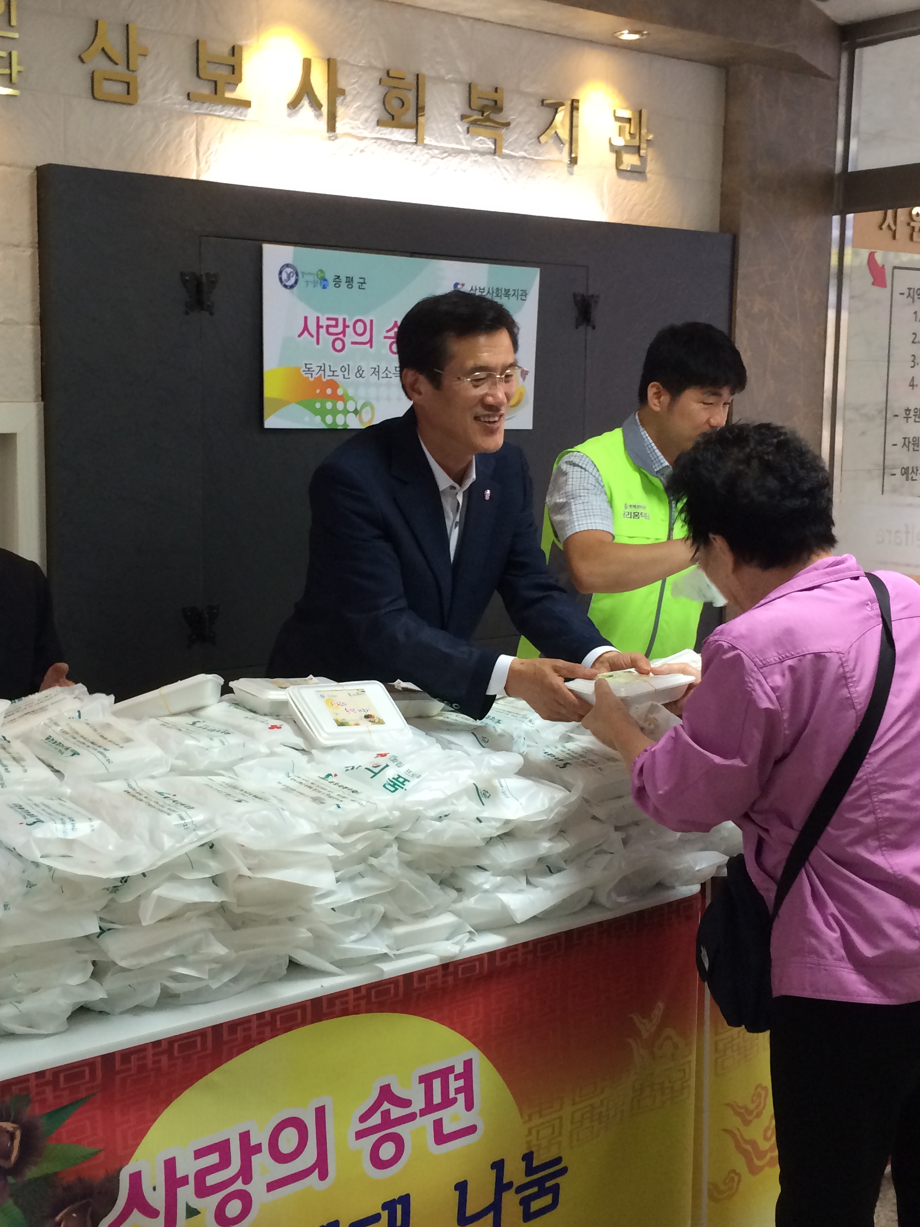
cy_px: 569
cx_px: 382
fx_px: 1559
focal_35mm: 44
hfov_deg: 32.8
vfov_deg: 42.9
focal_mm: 4.12
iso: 100
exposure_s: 1/30
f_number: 2.2
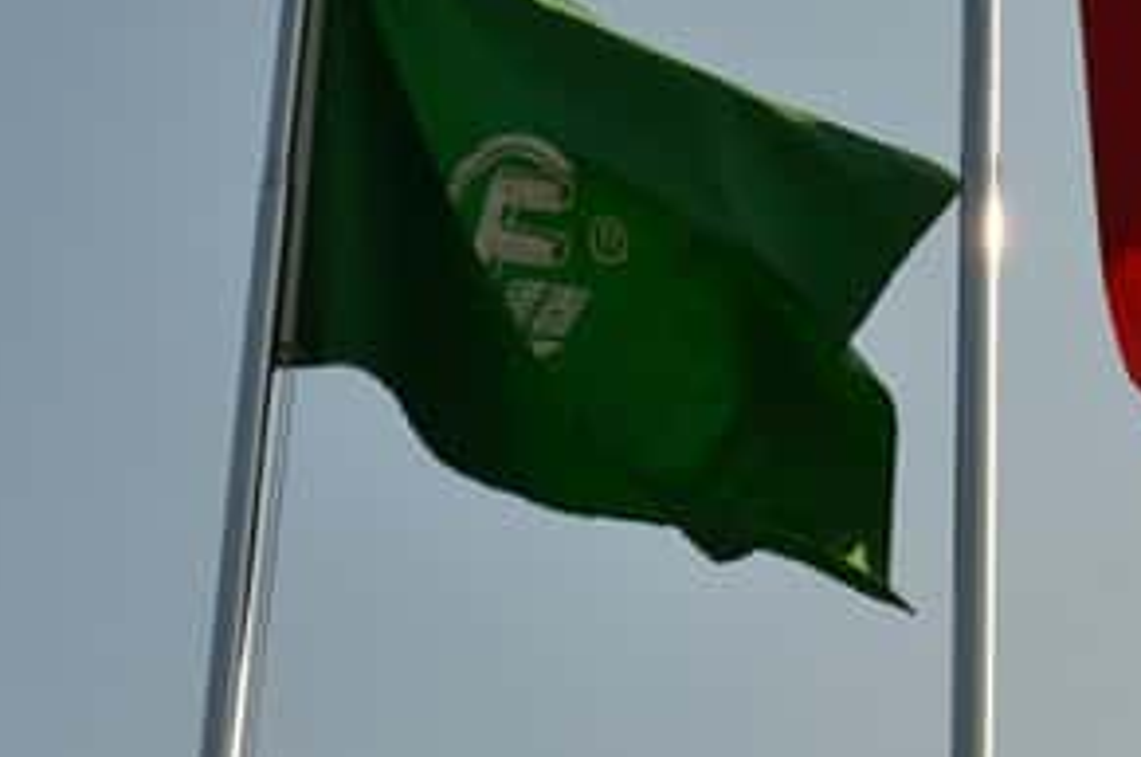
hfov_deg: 14.9
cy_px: 71
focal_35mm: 134
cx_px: 1333
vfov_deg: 10.1
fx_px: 4240
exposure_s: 1/320
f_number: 9
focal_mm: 26
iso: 100
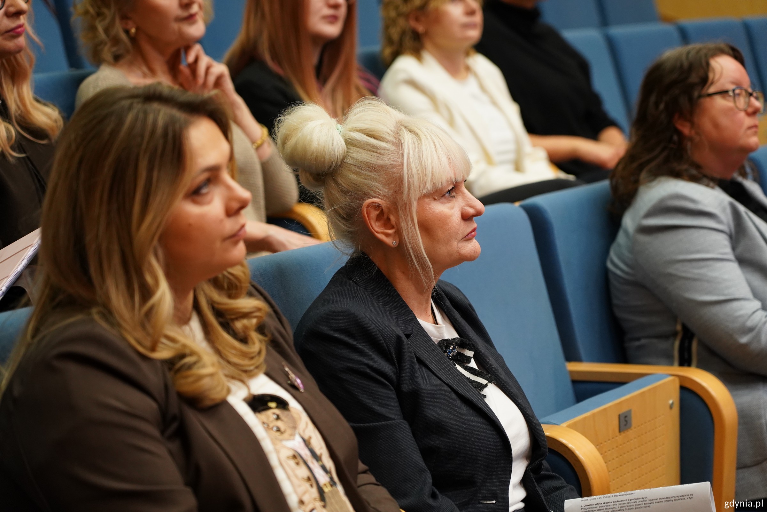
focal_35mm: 105
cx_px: 384
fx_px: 2237
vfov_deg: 13.0
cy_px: 256
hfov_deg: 19.5
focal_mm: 105
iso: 3200
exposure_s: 1/125
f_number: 4
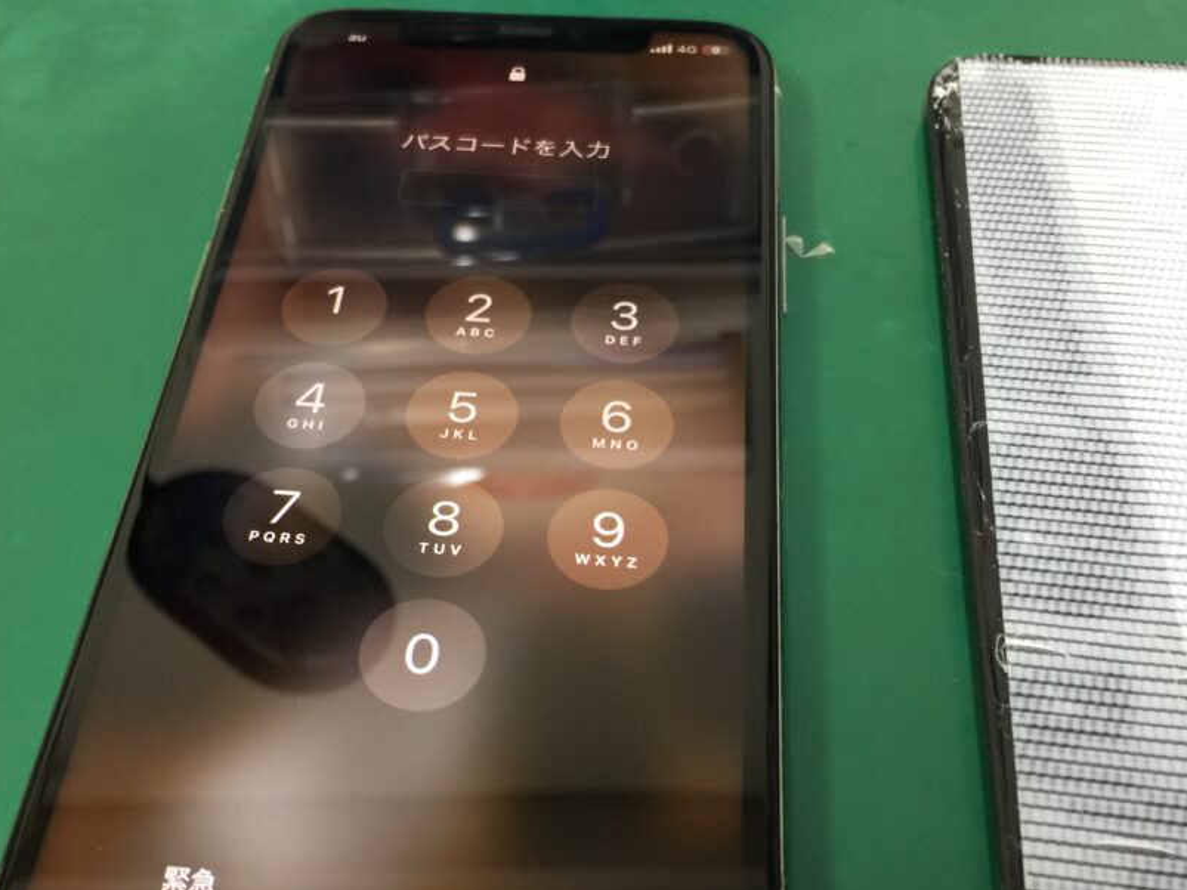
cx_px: 528
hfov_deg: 50.0
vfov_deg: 38.5
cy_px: 531
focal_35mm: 37
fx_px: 1269
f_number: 2.2
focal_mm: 4.15
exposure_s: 1/17
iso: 80
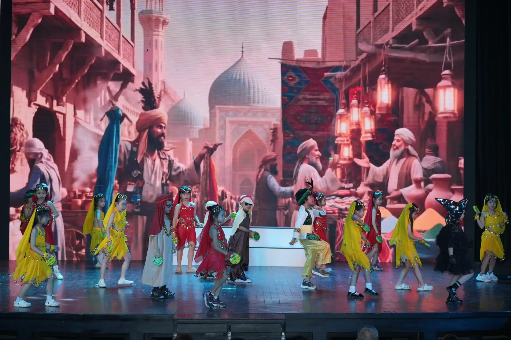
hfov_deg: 23.9
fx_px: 1206
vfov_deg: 16.1
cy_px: 170
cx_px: 256
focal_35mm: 85
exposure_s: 1/125
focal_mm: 85
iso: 800
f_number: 4
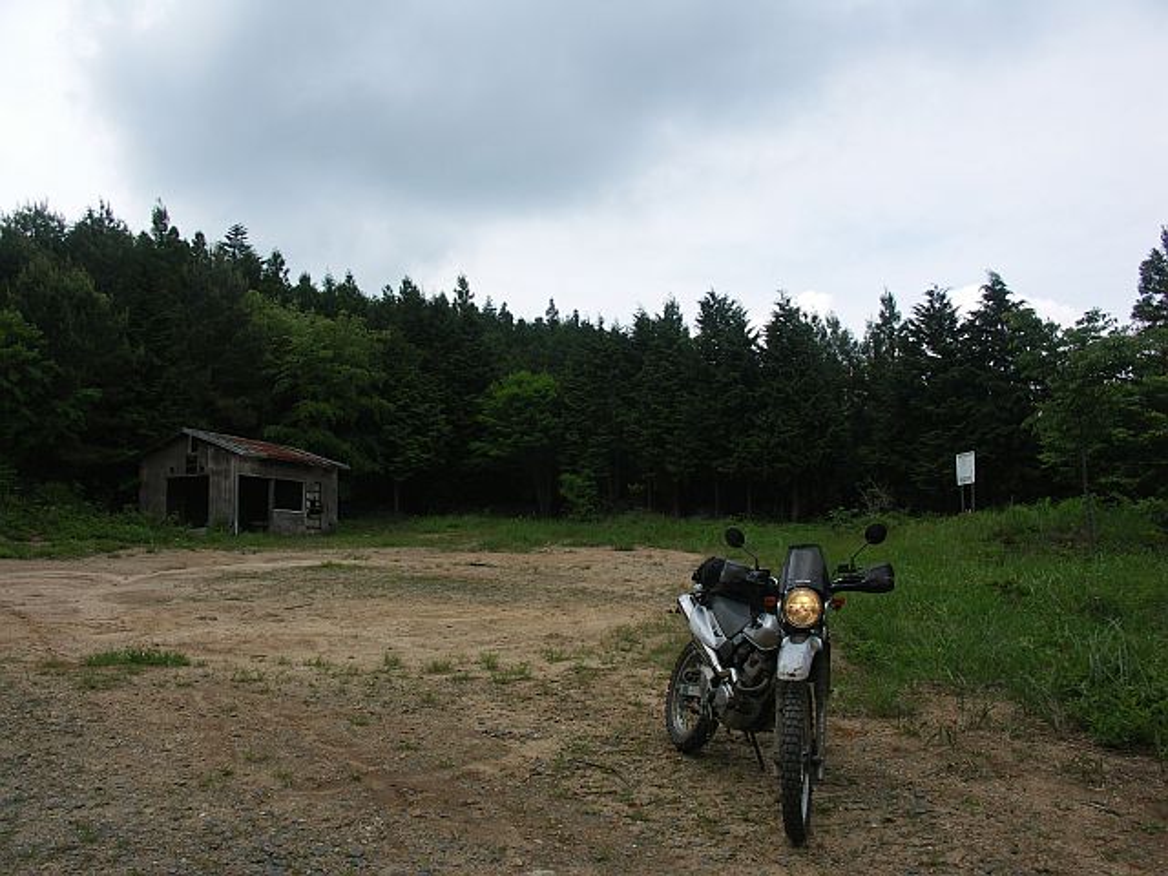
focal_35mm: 28
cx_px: 584
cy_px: 438
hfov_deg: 63.4
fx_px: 945
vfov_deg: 49.7
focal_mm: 7.2
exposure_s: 1/250
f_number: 5.6
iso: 50
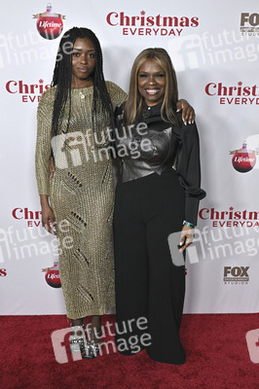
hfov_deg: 32.6
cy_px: 194
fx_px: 443
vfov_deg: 47.4
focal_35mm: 41
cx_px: 130
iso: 2500
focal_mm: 41
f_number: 5.6
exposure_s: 1/320
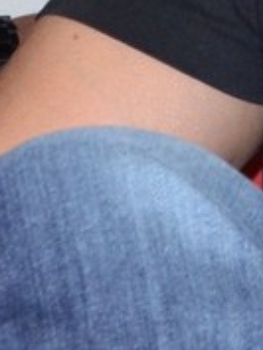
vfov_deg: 4.1
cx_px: 570
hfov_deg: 3.1
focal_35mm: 472
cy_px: -356
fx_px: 4776
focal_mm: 48
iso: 1250
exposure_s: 1/125
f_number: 13
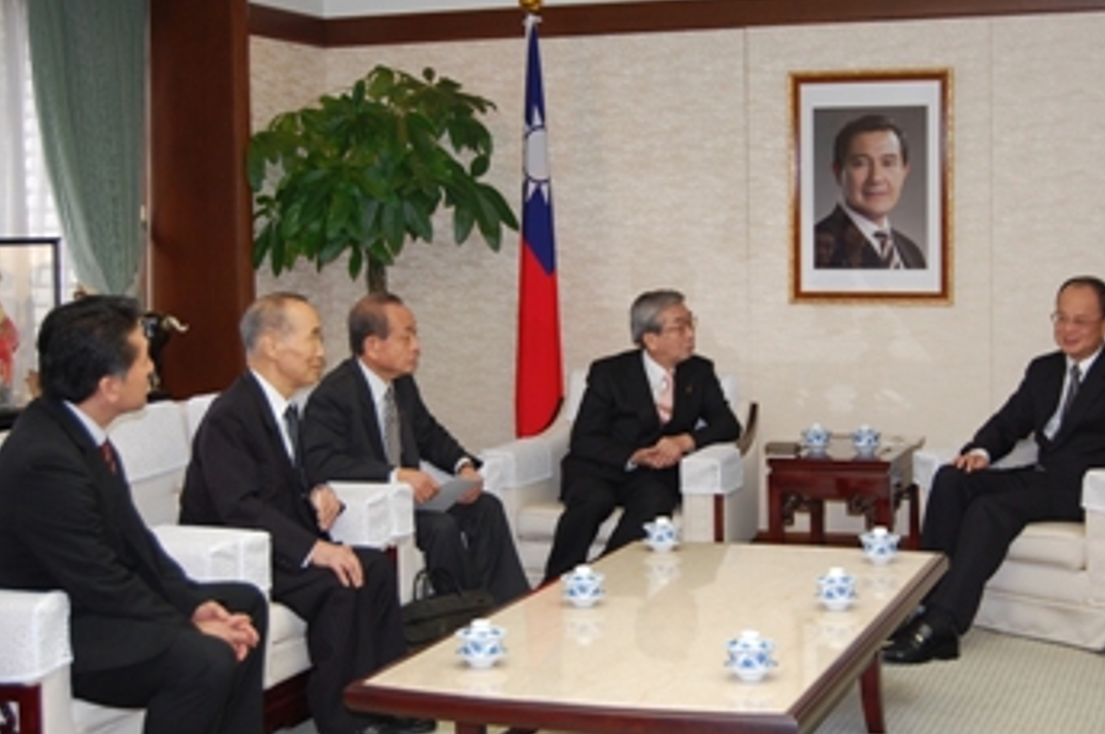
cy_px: 322
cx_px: 593
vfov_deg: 22.5
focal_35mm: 60
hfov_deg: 33.4
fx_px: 1839
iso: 400
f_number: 4.5
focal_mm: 34
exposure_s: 1/60
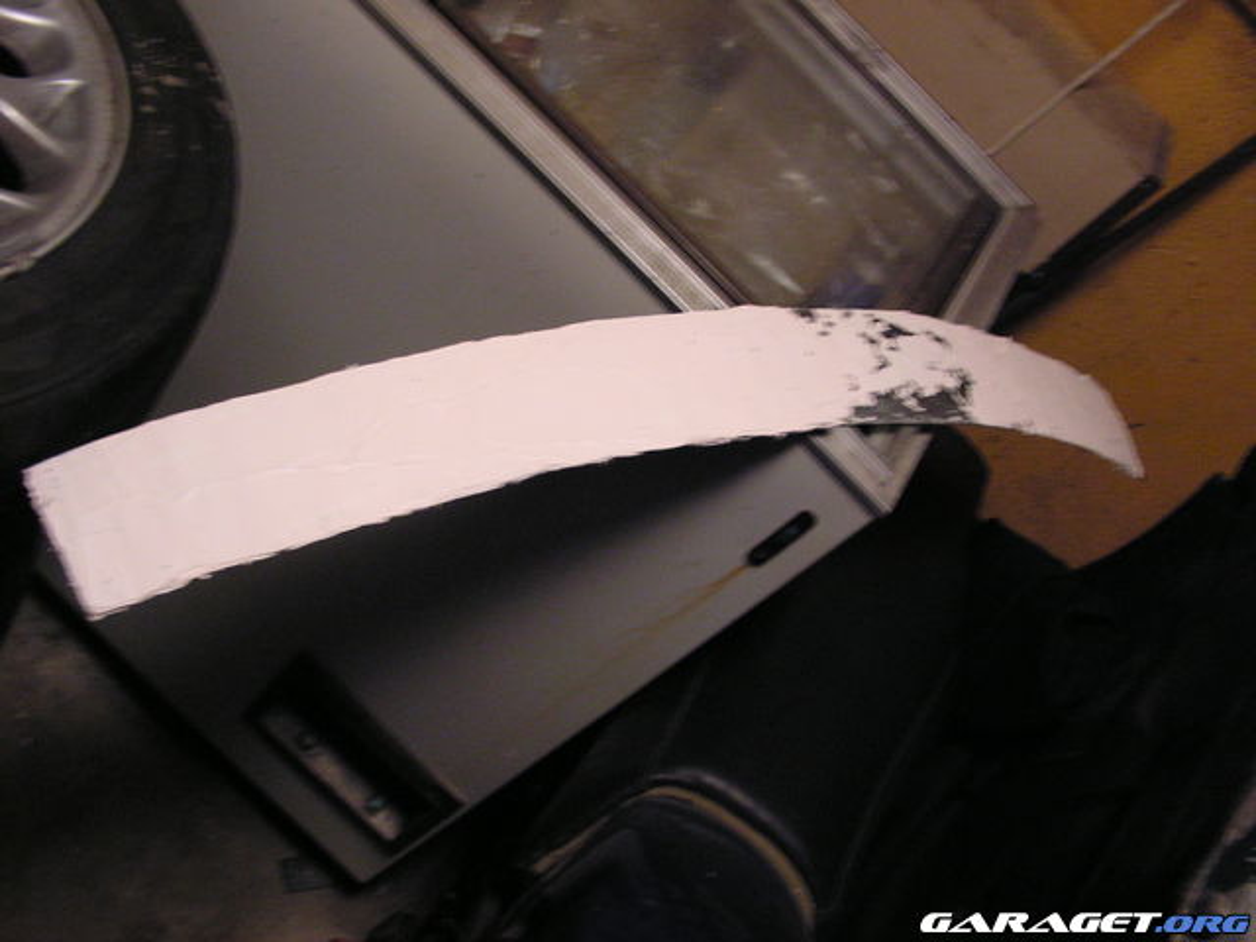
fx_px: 1306
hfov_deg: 51.4
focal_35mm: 36
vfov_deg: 39.7
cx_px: 628
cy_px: 471
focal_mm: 6
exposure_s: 1/13
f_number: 3.2
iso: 160
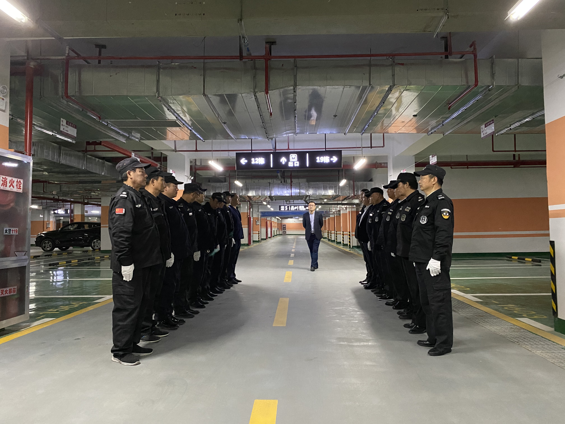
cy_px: 212
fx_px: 424
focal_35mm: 26
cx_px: 282
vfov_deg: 53.1
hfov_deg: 67.3
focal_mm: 4.25
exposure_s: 1/25
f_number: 1.8
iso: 800
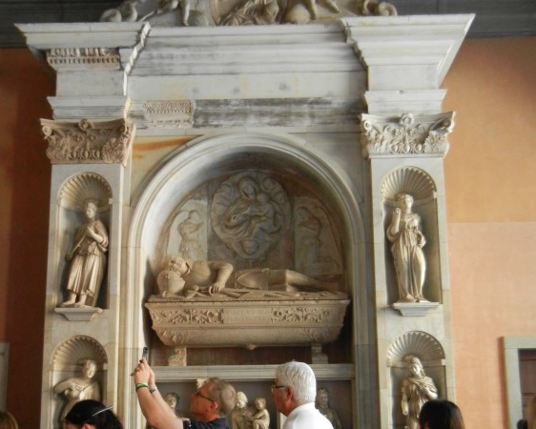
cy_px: 312
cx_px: 271
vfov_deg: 36.6
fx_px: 635
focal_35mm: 40
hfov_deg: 45.8
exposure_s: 1/36.7
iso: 640
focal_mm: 5.4
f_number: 3.5
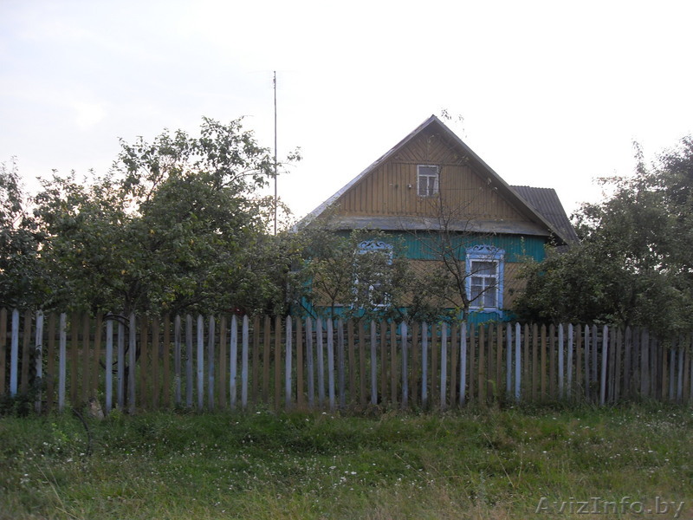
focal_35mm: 34
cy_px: 260
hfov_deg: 54.0
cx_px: 346
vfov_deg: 41.8
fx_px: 681
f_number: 2.8
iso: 80
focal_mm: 6.3
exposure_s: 1/250
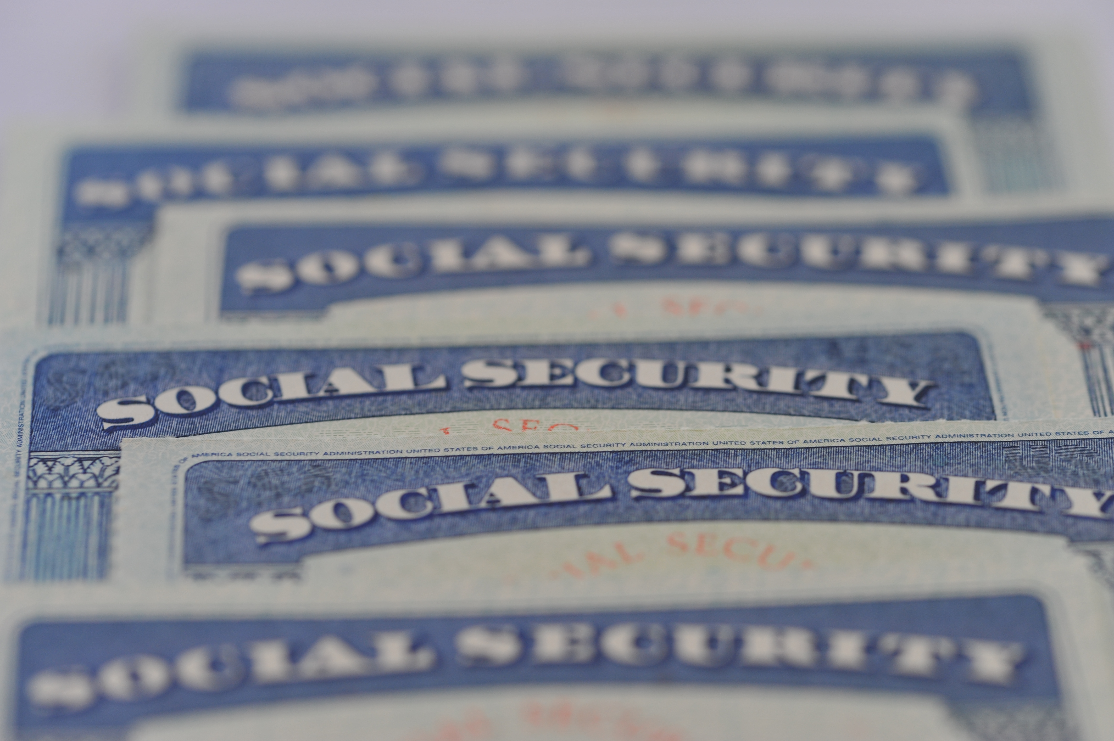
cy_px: 370
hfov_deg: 22.6
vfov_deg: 15.2
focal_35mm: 90
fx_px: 2783
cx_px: 557
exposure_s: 1/80
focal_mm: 90
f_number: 5
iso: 400
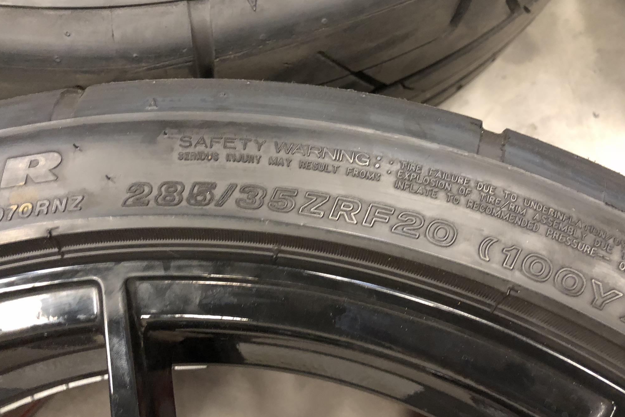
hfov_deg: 61.9
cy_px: 210
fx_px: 521
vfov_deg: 43.6
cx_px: 304
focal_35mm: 30
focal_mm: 4
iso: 100
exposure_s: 1/4
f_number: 1.8
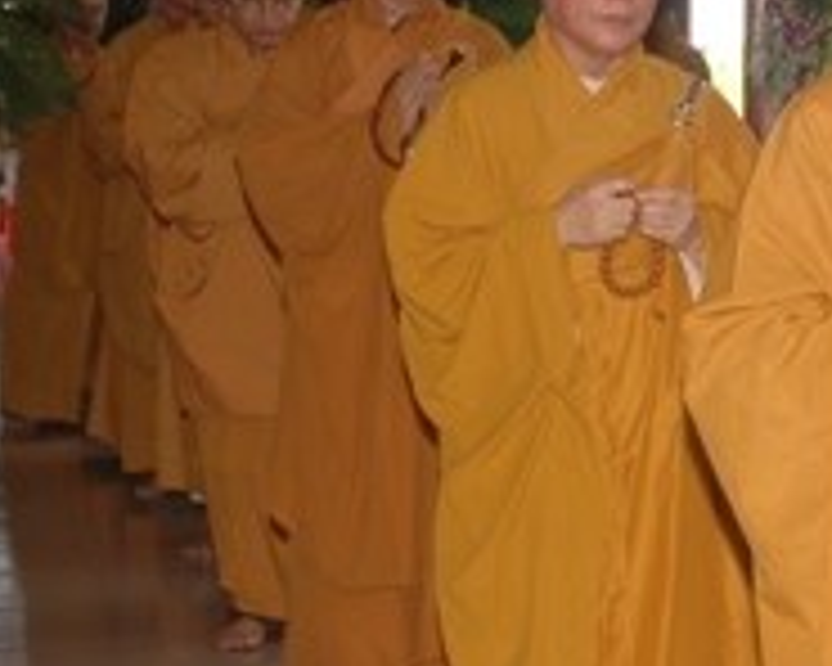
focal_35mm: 107
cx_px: 854
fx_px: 2635
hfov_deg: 17.5
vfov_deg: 14.4
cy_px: 351
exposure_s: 1/60
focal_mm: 22
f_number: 4
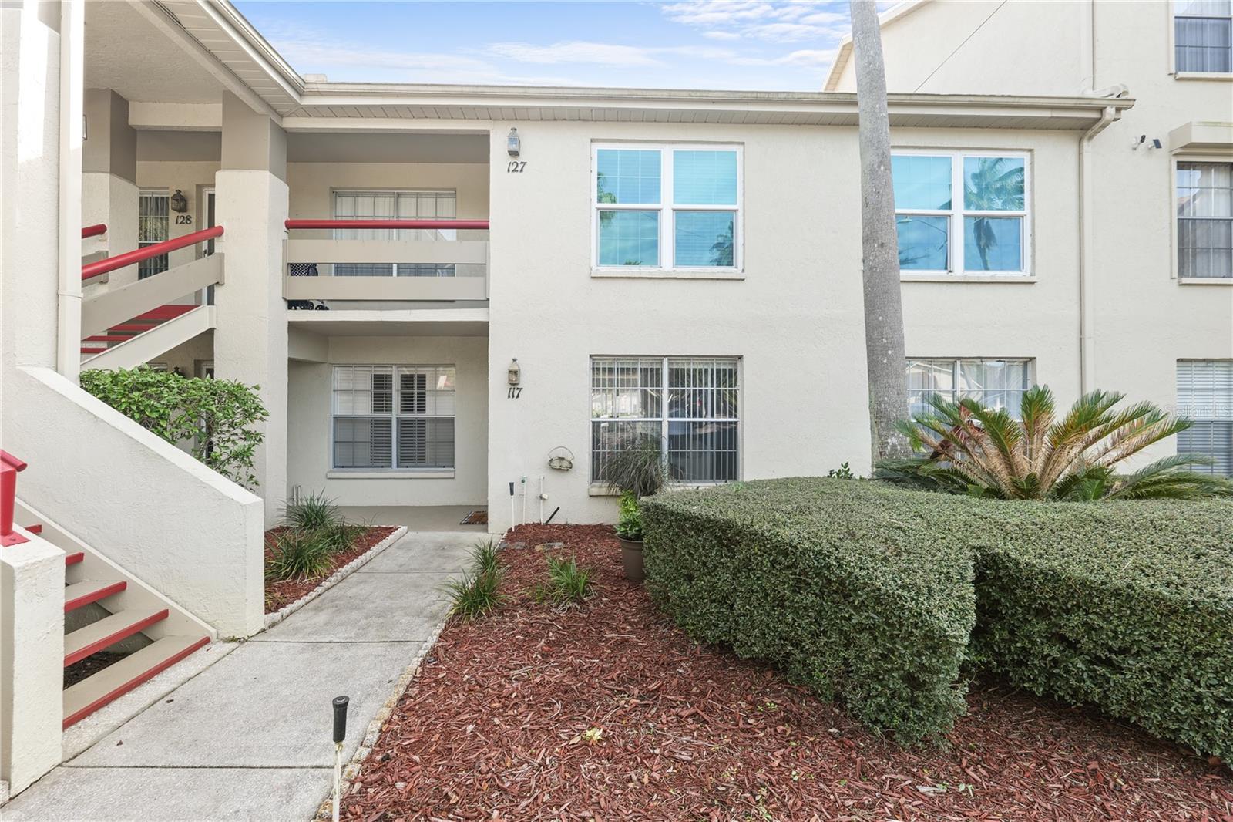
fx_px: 514
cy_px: 411
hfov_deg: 100.4
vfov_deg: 77.3
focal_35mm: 15
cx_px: 616
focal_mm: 15
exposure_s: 1/20
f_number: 8
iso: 100
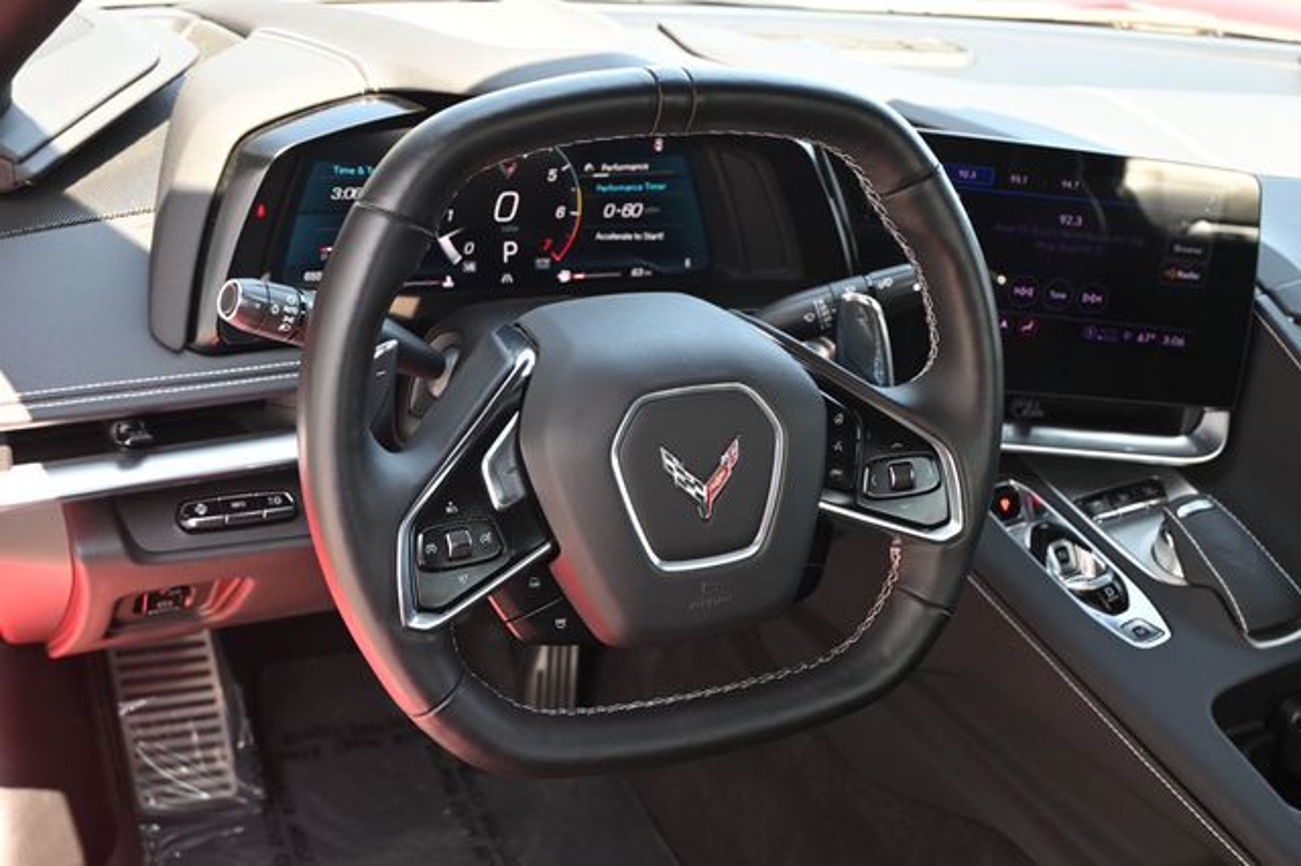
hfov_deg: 47.2
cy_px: 433
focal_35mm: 41
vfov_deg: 32.4
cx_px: 650
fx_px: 1490
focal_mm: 27.5
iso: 560
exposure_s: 1/125
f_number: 4.5
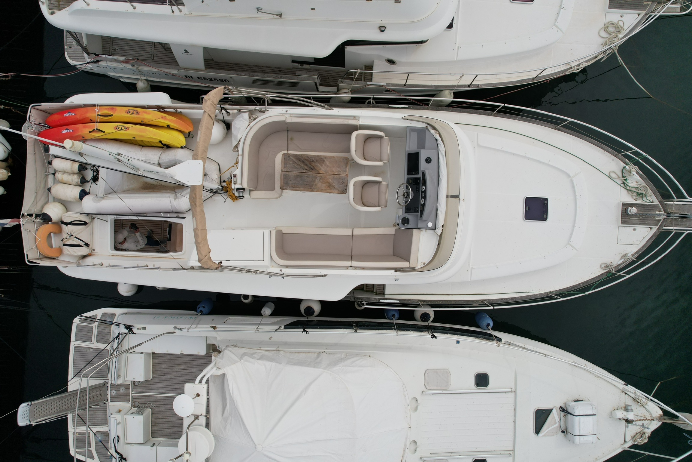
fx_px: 423
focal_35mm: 22
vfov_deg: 57.2
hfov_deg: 78.6
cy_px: 231
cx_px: 346
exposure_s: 1/90
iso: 110
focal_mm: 8.38
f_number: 2.8
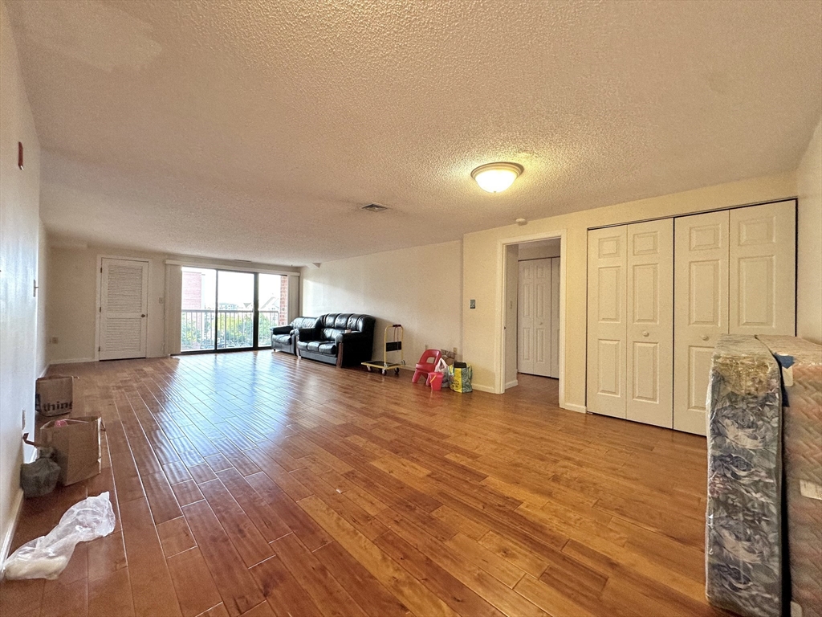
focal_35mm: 14
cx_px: 411
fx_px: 332
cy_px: 308
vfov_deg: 85.7
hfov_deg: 102.1
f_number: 2.2
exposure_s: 1/120
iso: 100
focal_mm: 2.22
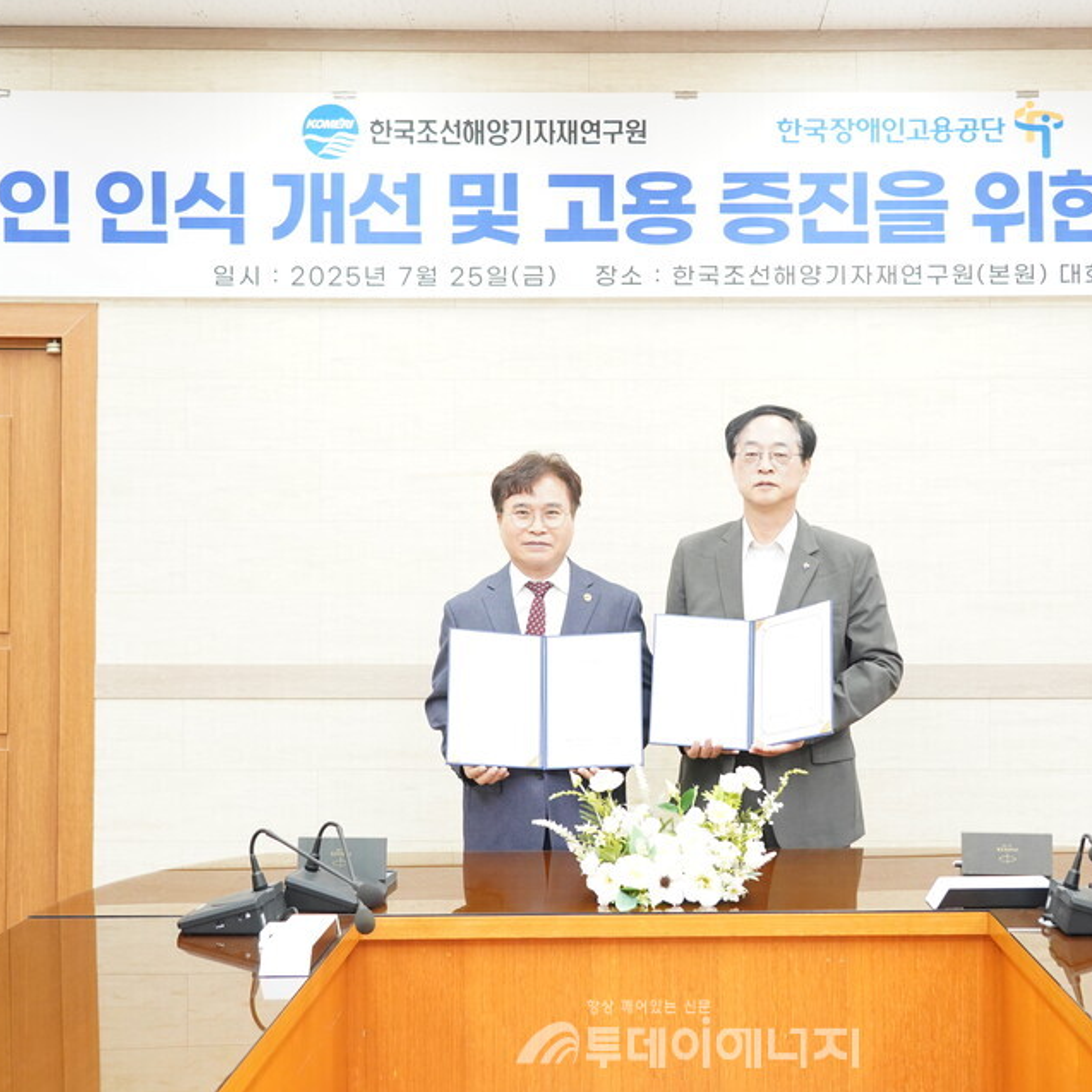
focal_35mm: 41
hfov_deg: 40.7
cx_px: 662
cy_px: 545
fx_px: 1463
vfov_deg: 40.9
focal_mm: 32
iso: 3200
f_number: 4.5
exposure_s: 1/250
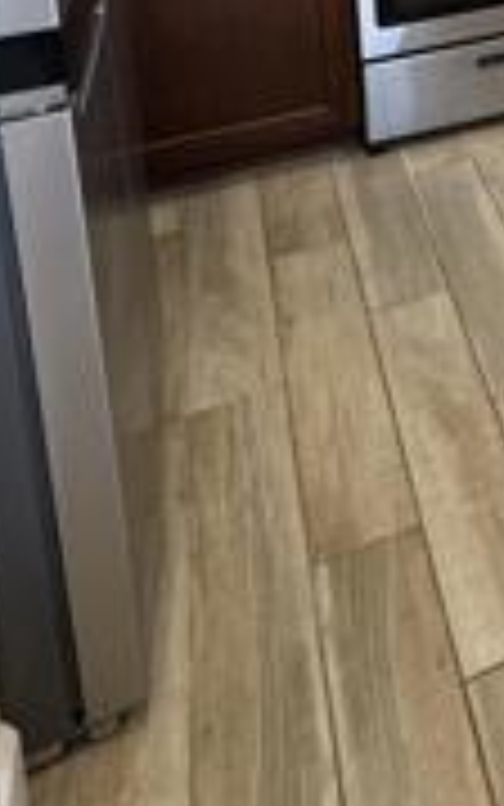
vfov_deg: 30.3
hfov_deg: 18.9
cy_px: -239
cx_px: 904
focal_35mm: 53
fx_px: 1164
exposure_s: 1/120
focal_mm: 2.22
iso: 320
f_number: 2.2
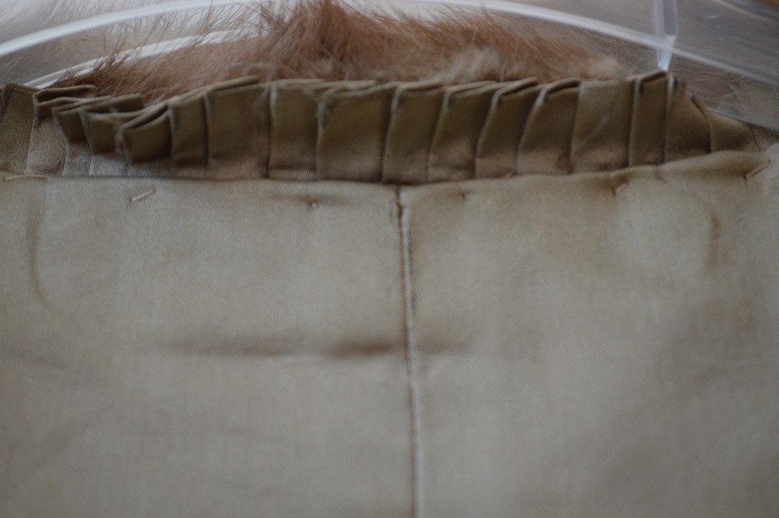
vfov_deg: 18.9
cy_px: 259
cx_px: 390
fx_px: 1557
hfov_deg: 28.1
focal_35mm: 72
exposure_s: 1/125
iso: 400
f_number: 5.3
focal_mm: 48
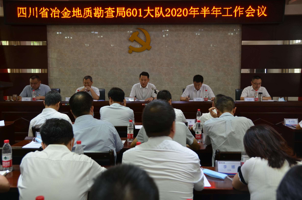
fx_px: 326
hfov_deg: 49.6
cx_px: 151
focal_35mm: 39
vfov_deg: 34.1
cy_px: 100
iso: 100
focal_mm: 26
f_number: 4
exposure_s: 1/6
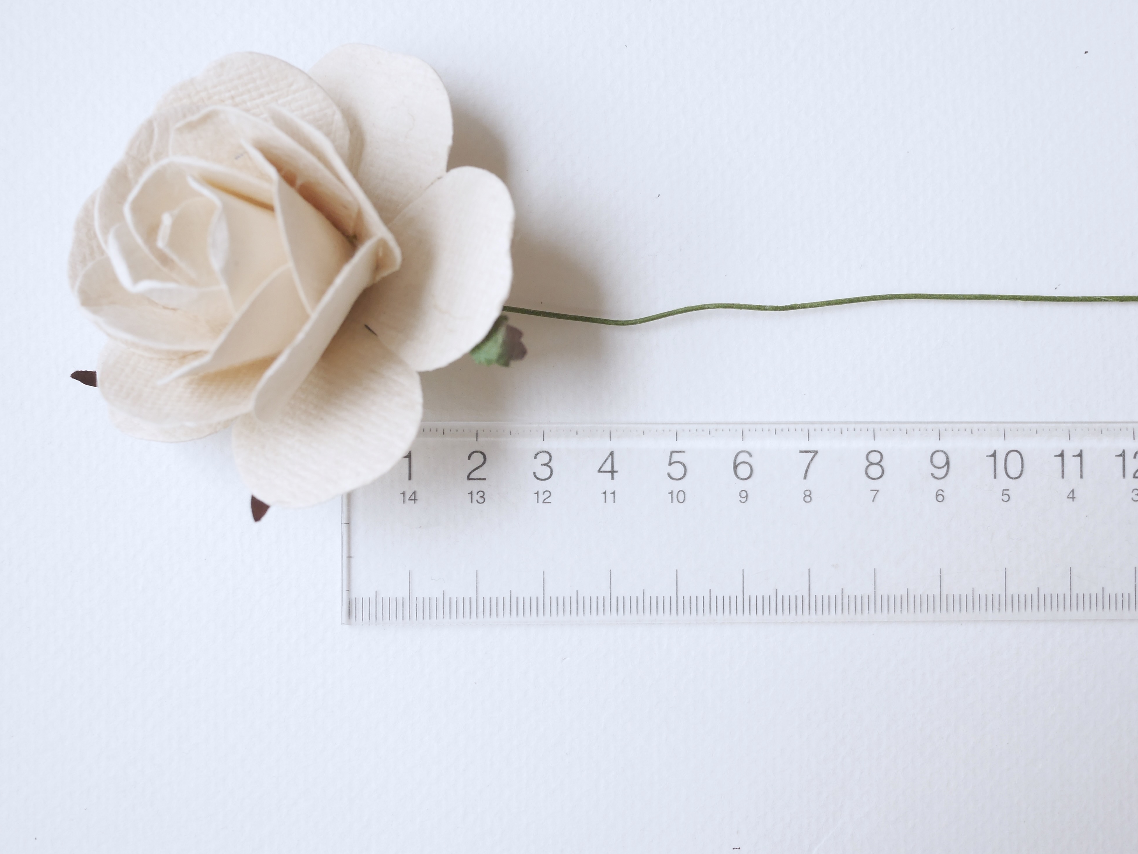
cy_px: 394
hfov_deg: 40.3
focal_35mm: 47
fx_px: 1546
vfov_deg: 30.9
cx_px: 662
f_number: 4.5
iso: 800
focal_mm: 20
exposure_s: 1/160
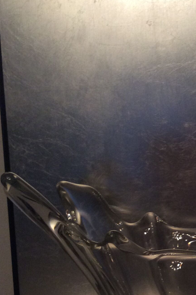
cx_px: 208
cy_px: 202
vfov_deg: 30.2
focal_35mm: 66
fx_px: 539
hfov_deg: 19.8
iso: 100
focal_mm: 3.3
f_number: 2.4
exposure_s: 1/25
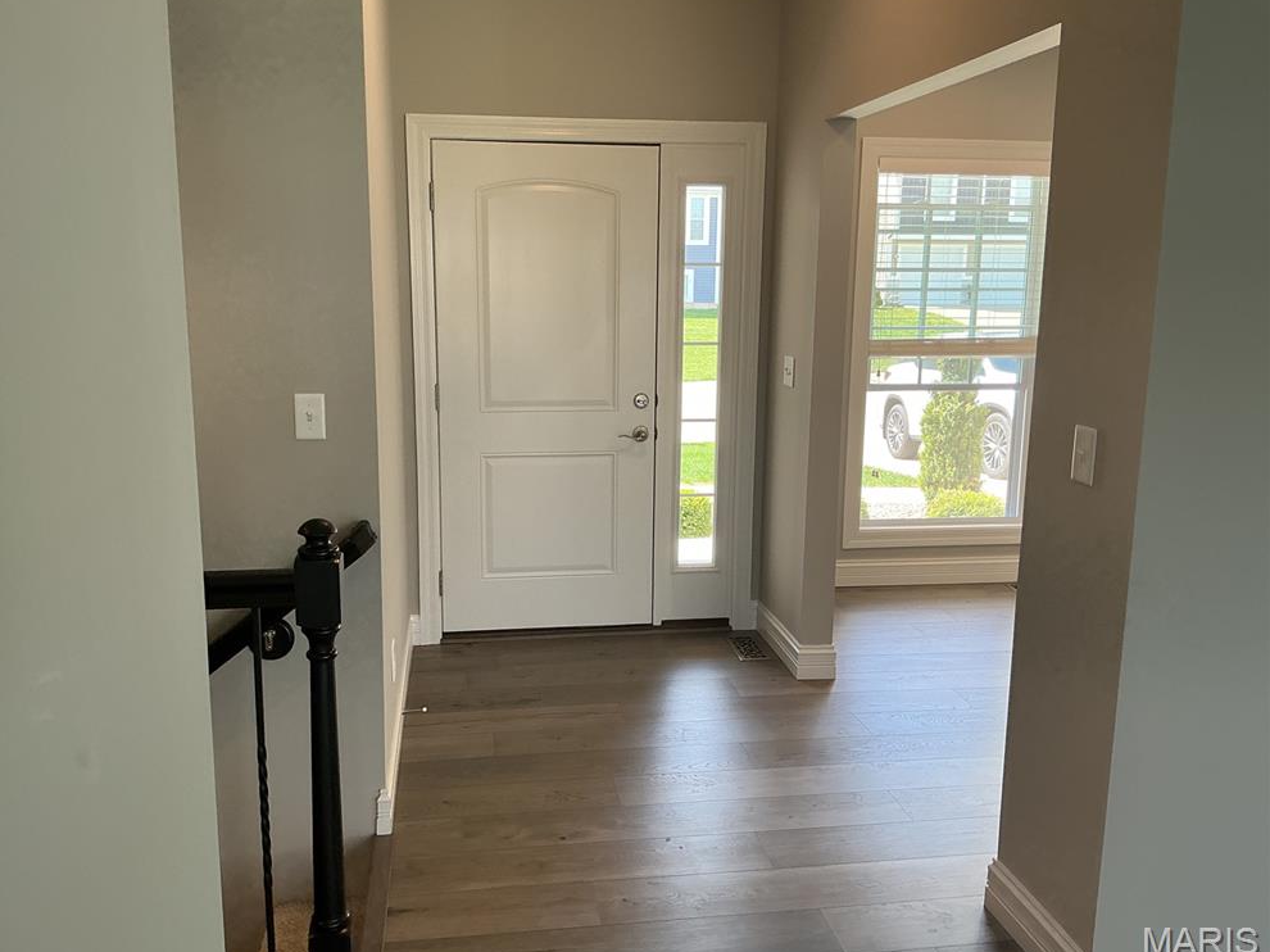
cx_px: 614
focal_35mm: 30
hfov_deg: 60.0
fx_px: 1100
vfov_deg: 46.8
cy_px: 476
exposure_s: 1/120
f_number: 1.8
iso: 50
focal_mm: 3
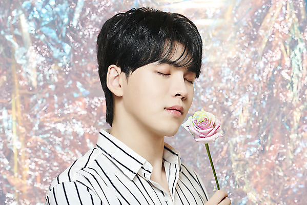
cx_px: 154
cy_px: 102
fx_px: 1109
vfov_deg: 10.6
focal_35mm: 130
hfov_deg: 15.8
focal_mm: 130
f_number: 5.6
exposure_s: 1/125
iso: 64
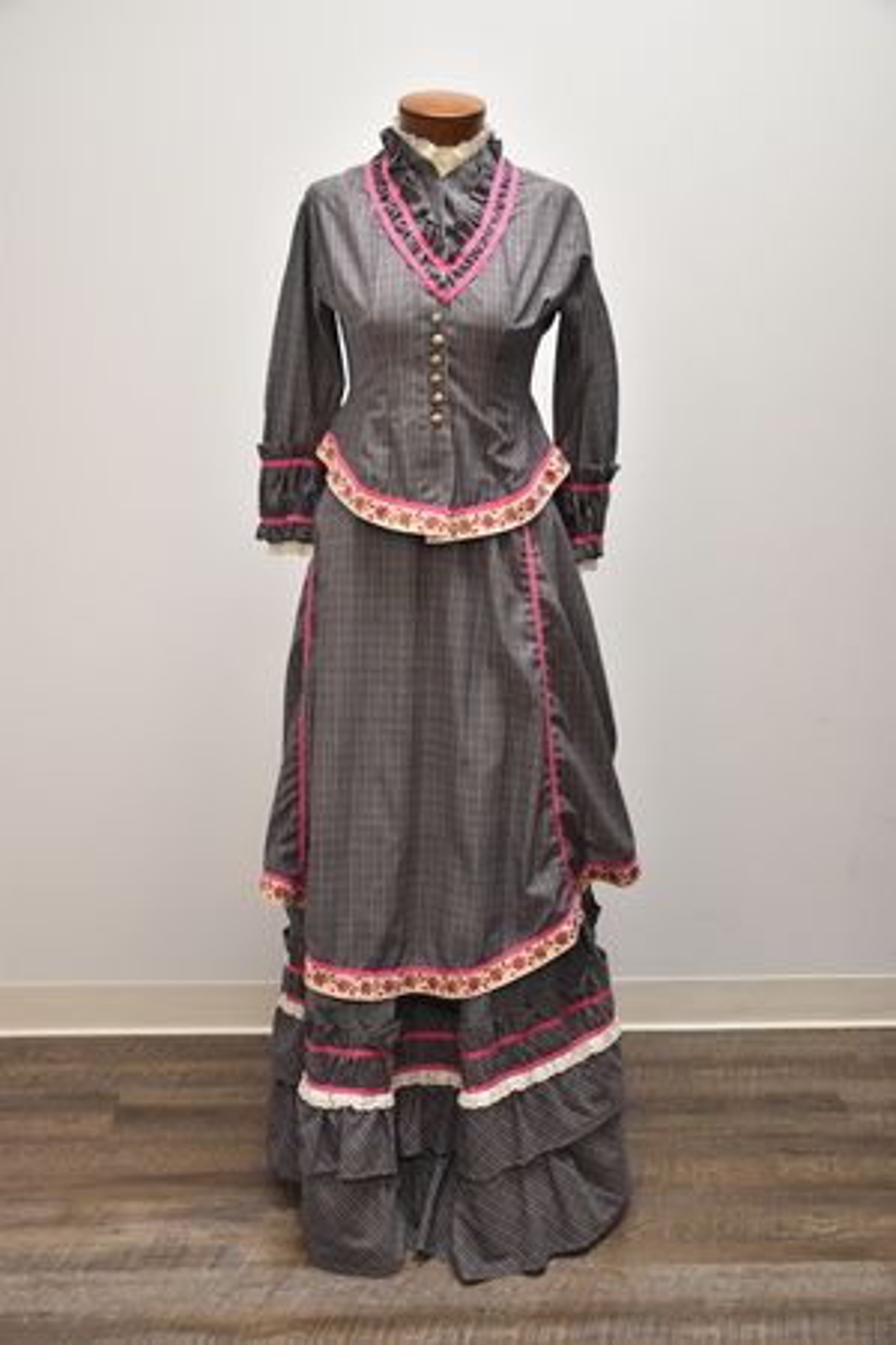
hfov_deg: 36.9
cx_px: 448
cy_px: 672
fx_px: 1344
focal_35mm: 36
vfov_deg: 53.1
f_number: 4.5
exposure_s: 1/100
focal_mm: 24
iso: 1000
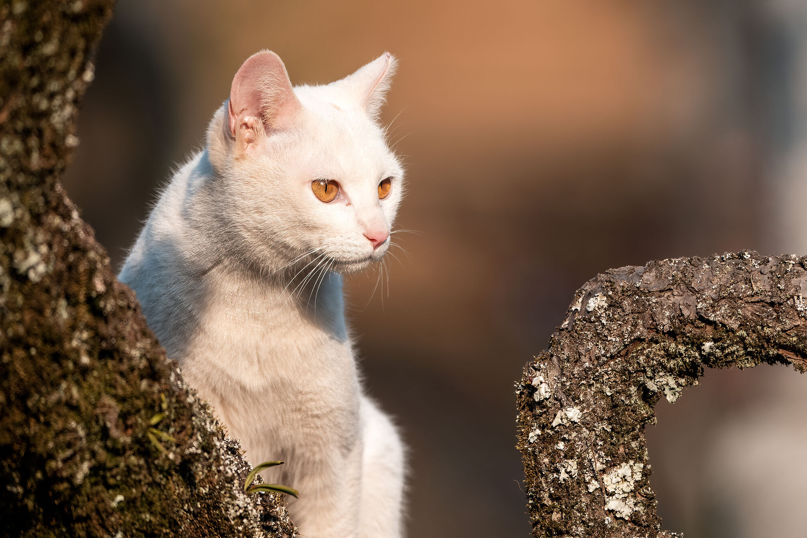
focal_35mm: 959
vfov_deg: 1.4
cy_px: 235
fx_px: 21498
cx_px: 479
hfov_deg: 2.2
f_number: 8
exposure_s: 1/1000
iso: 1600
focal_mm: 800
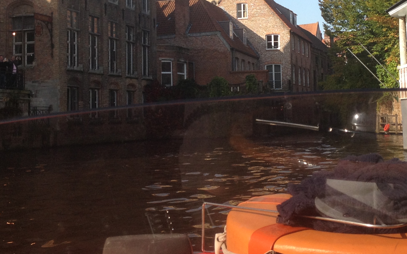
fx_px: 821
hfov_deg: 27.8
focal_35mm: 74
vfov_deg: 17.5
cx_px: 240
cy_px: 49
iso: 50
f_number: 2.4
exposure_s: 1/876
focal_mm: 4.28
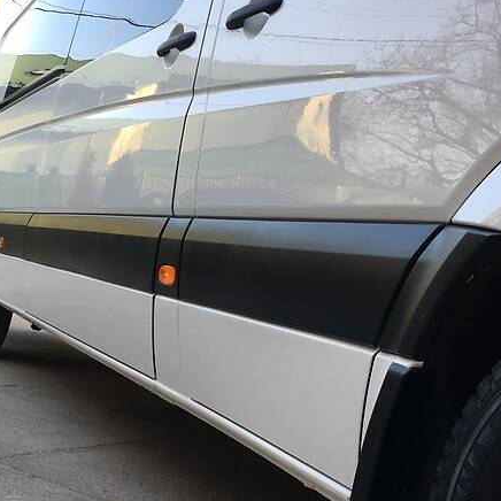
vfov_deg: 36.0
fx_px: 770
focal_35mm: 47
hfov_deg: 36.1
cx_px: 253
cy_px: 267
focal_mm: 4.2
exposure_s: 1/110
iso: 25
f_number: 2.2
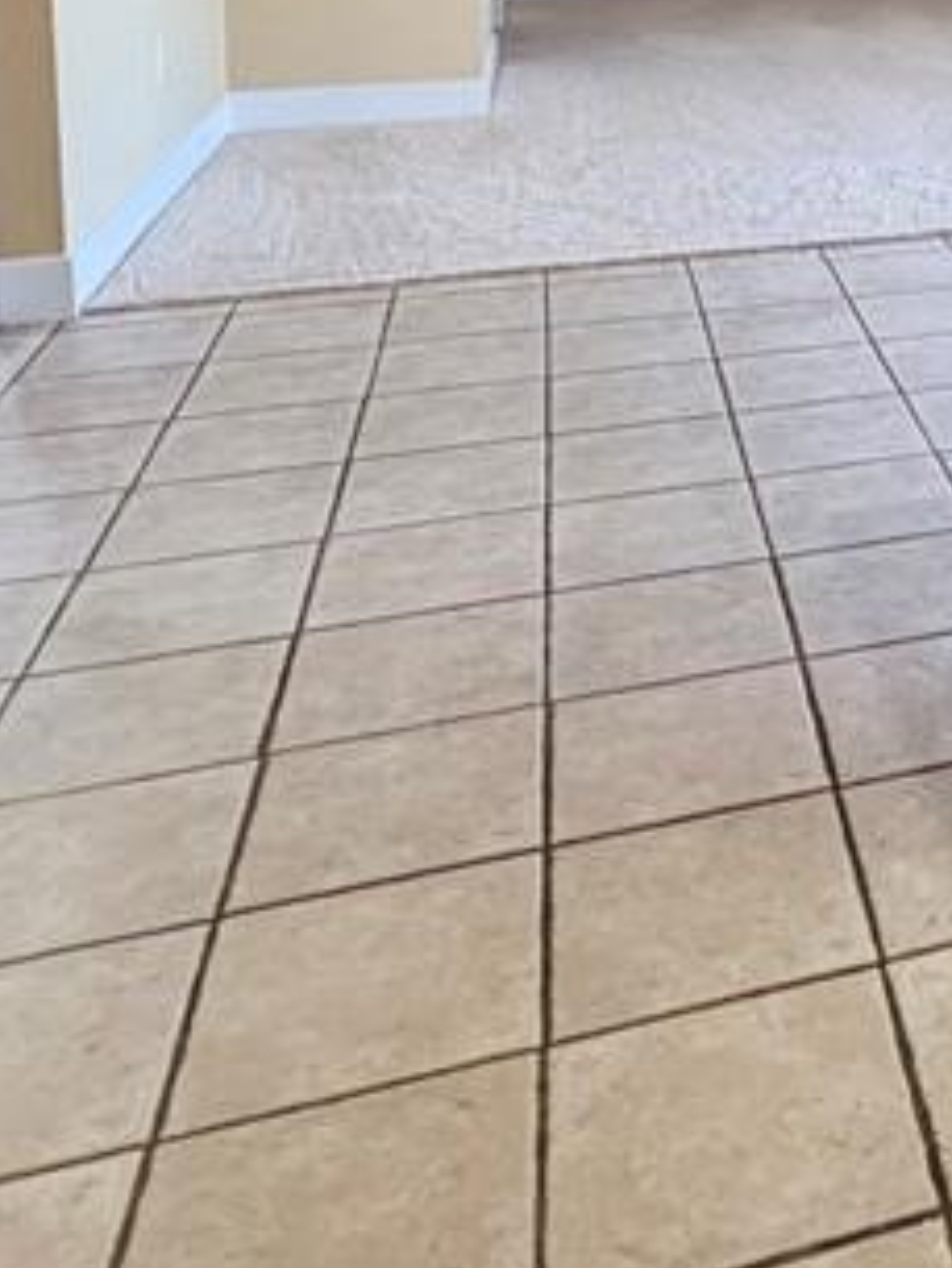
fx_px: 1722
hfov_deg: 26.1
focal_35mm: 47
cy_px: -67
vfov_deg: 35.6
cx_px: 1255
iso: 250
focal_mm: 2.22
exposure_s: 1/120
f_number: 2.2
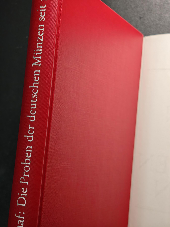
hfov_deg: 24.4
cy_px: 114
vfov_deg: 32.2
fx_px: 393
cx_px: 85
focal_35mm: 60
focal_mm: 9
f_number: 2
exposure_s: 1/105
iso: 800
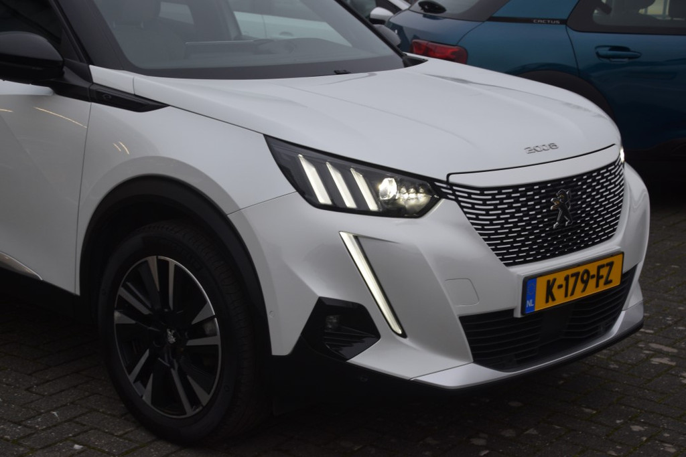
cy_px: 228
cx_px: 343
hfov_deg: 29.2
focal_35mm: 69
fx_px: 1315
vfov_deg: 19.7
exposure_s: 1/100
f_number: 5
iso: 400
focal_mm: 46
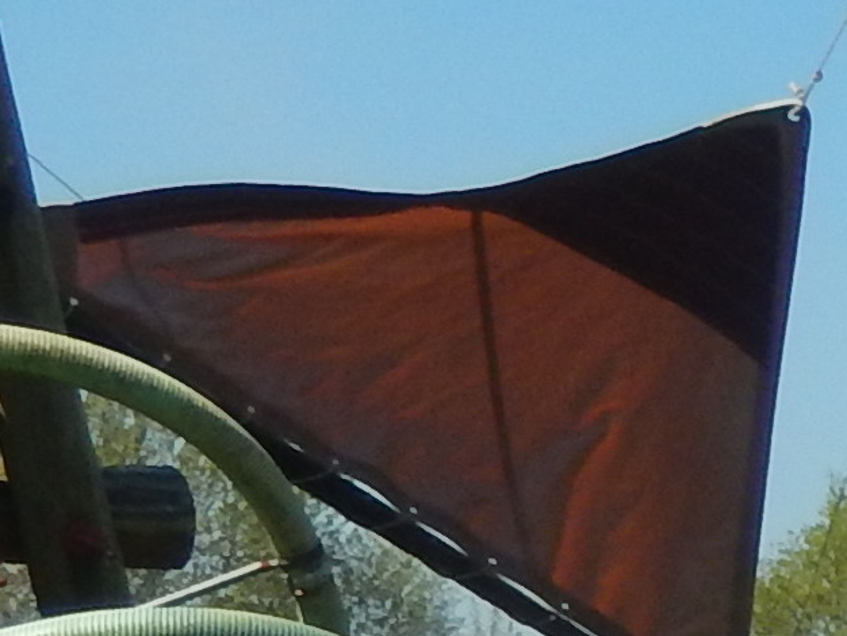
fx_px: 4504
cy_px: 1158
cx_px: 1814
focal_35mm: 184
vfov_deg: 7.8
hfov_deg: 9.8
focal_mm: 4.5
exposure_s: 1/400
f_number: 6.8
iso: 125
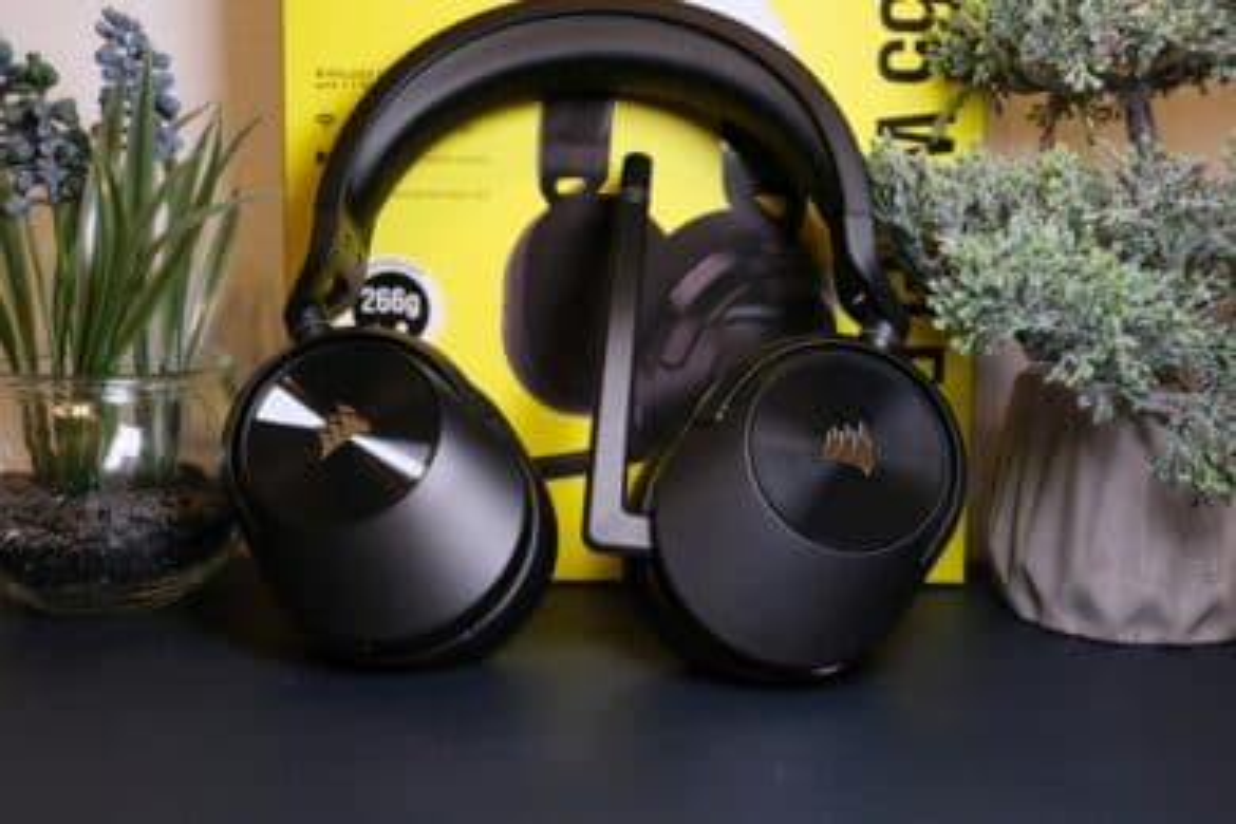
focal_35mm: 41
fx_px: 1408
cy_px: 412
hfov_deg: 47.4
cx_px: 618
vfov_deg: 32.6
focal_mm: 27.4
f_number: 4.5
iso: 640
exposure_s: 1/40
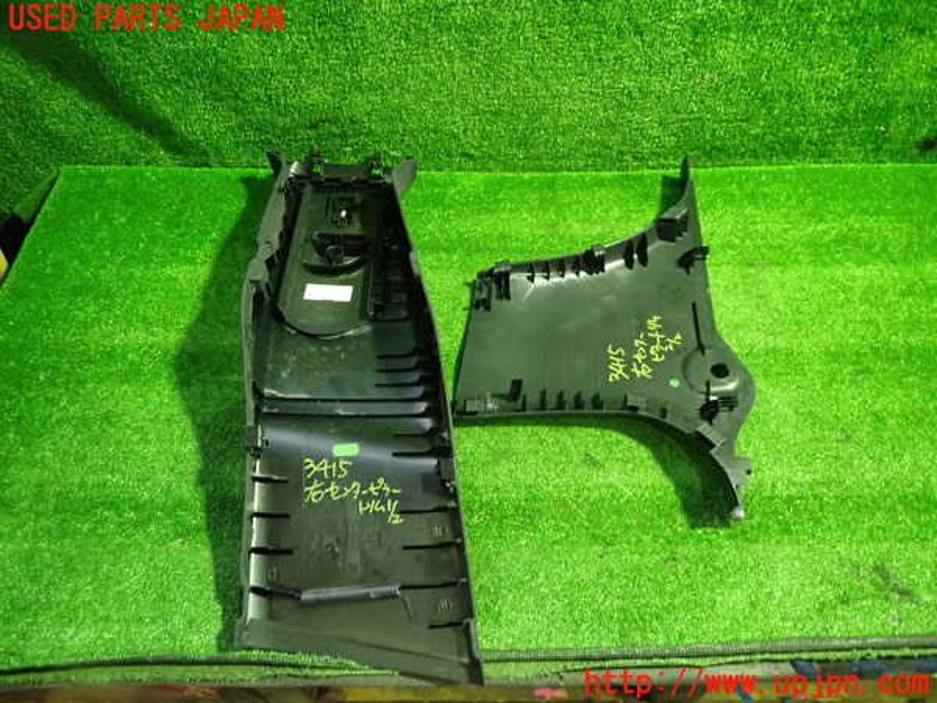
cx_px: 468
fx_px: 677
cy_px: 352
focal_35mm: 25
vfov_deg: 54.9
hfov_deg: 69.4
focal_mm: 4.5
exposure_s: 1/30
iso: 500
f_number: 2
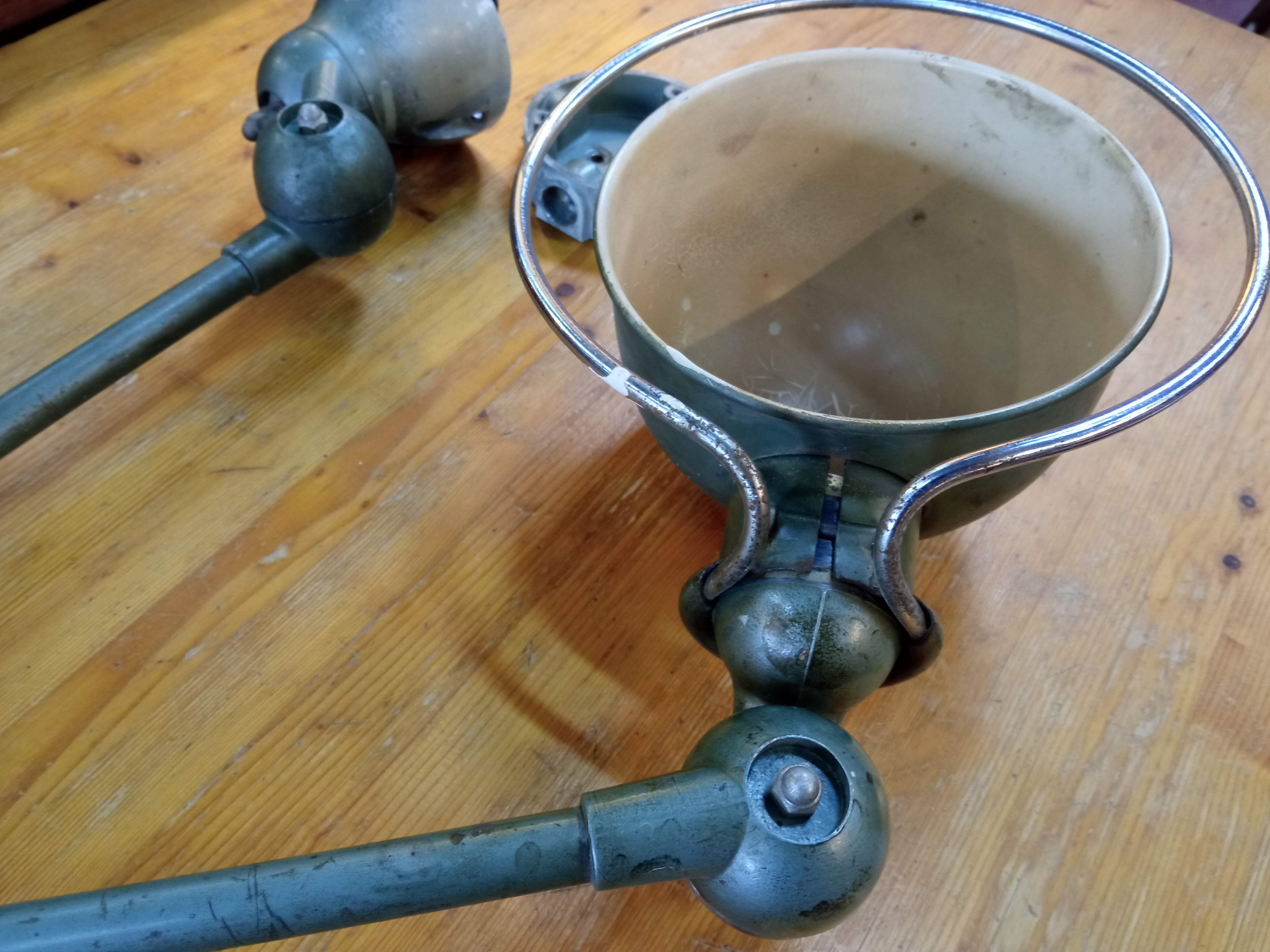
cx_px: 635
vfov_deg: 51.4
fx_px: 991
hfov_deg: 65.3
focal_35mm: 27
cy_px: 476
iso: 466
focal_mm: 3.79
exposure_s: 1/33.3
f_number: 2.2
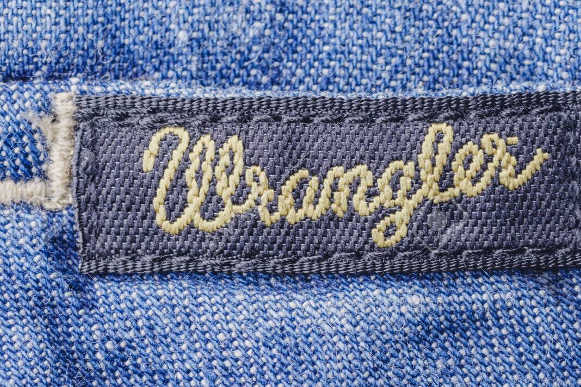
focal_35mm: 164
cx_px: 336
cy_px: 200
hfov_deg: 12.5
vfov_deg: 8.4
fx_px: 2647
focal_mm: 90
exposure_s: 1/160
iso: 100
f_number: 16
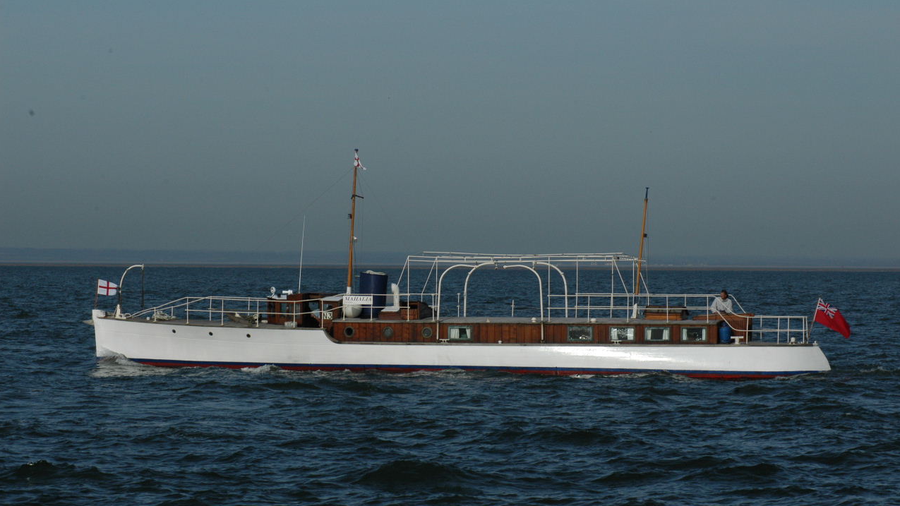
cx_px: 450
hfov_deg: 13.0
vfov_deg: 7.3
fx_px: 3950
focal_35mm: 166
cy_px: 289
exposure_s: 1/1250
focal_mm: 105
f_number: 9
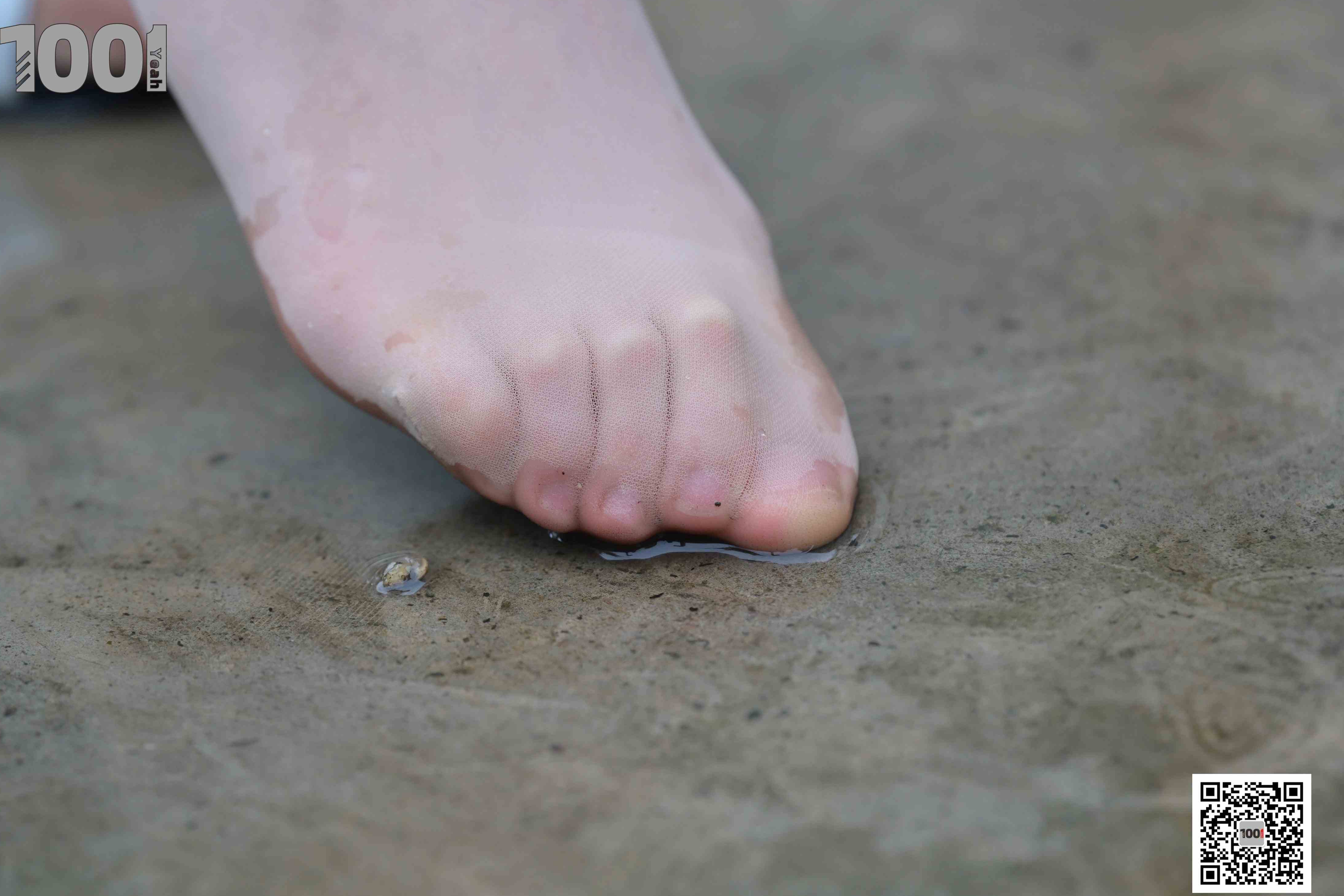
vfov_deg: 6.6
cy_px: 460
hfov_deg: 9.8
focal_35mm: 209
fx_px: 7802
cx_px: 659
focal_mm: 200
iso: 640
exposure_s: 1/250
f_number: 4.5
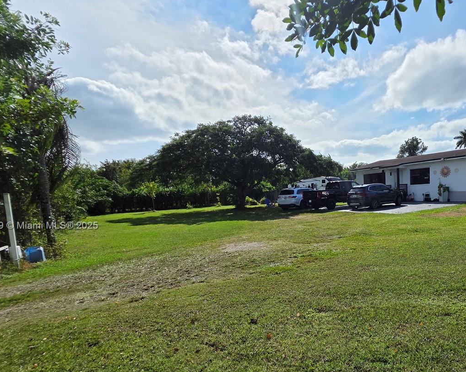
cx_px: 319
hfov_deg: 77.2
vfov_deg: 67.3
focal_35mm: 20
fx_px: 276
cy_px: 226
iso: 40
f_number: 1.9
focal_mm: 2.2
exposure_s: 1/6121
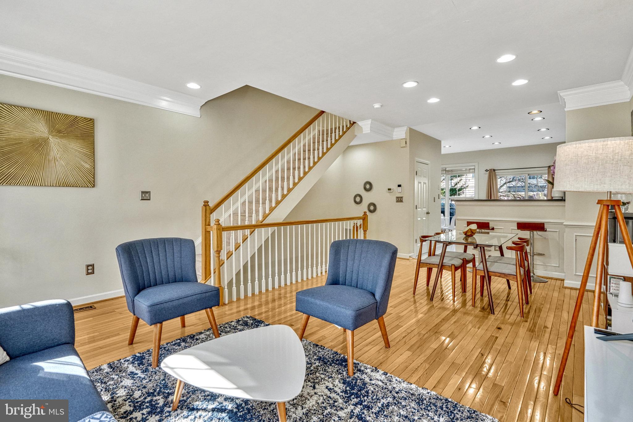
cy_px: 211
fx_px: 281
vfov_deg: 73.7
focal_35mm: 16
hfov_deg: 96.7
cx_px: 316
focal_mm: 16
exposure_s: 1/100
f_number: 8
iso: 1250
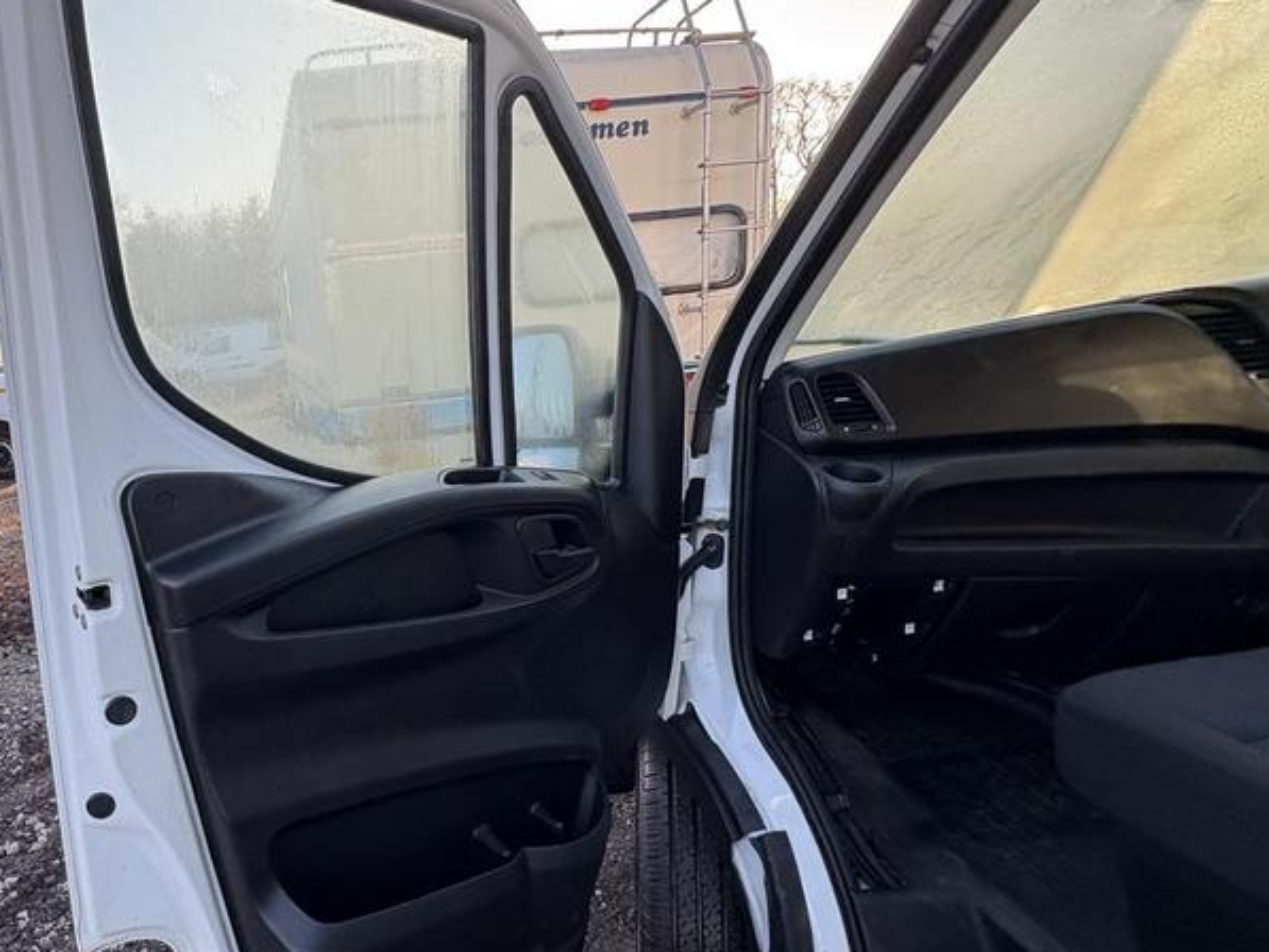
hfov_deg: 74.3
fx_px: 770
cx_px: 344
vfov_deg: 63.4
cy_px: 508
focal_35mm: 21
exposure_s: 1/101
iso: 32
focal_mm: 2.22
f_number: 2.2
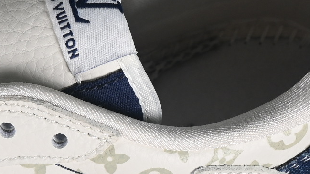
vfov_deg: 3.6
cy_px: 26
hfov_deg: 6.4
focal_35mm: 337
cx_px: -90
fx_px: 2770
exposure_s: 1/80
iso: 160
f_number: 7.1
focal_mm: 50
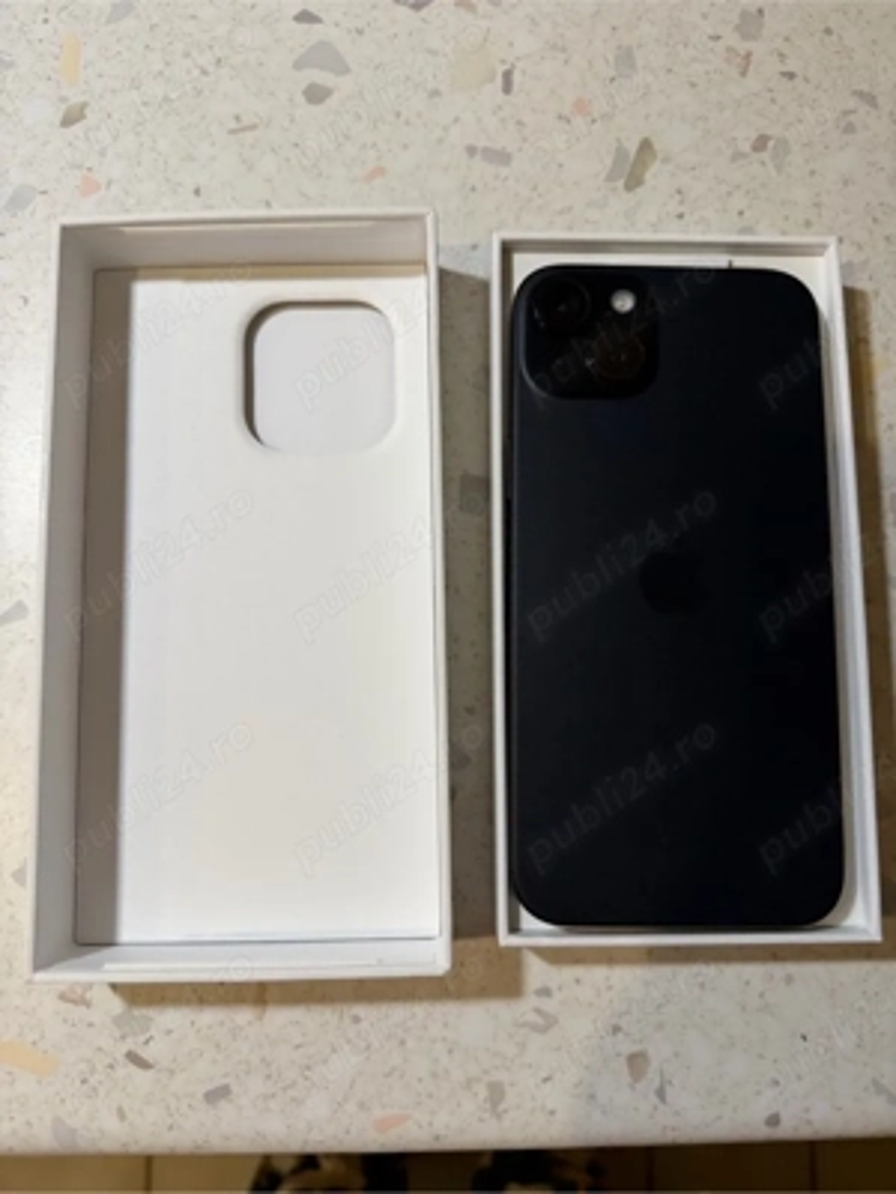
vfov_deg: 71.6
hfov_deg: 56.8
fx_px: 828
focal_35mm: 24
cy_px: 597
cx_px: 448
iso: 200
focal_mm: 6.76
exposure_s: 1/100
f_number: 1.78
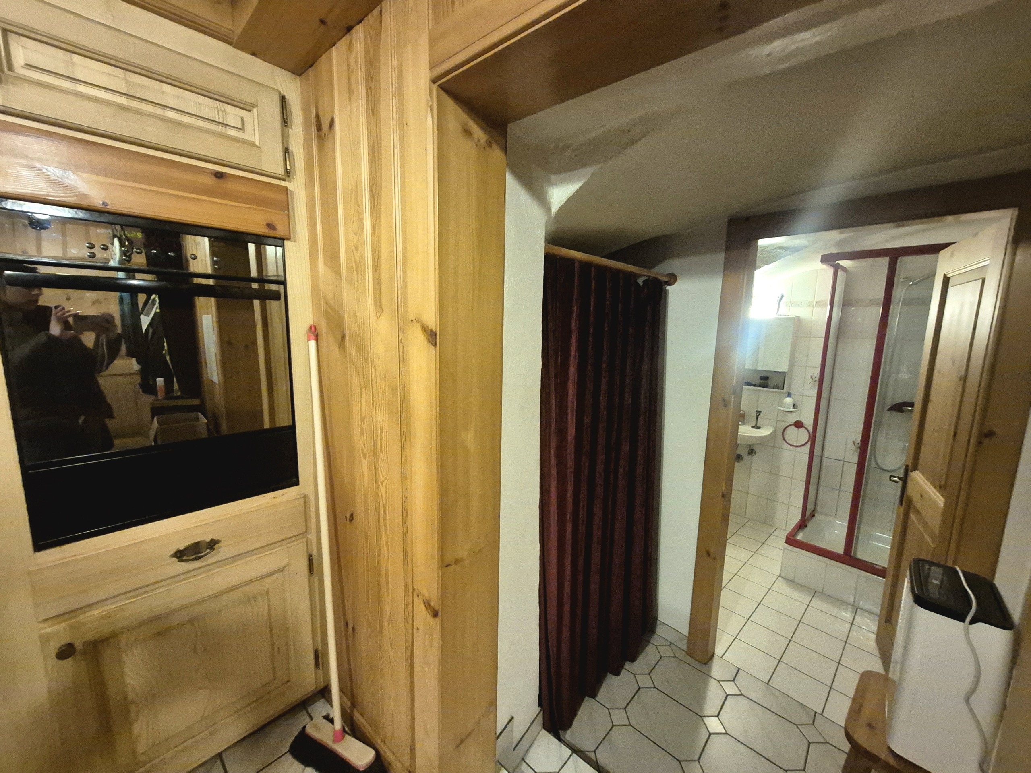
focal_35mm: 13
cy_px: 386
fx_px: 387
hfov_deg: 106.2
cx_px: 516
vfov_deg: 89.9
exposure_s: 1/50
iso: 1250
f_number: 2.2
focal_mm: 1.74
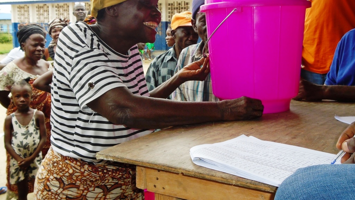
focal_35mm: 46
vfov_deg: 25.9
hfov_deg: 44.6
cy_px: 79
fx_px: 433
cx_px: 177
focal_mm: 7.4
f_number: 4.1
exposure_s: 1/200
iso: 100
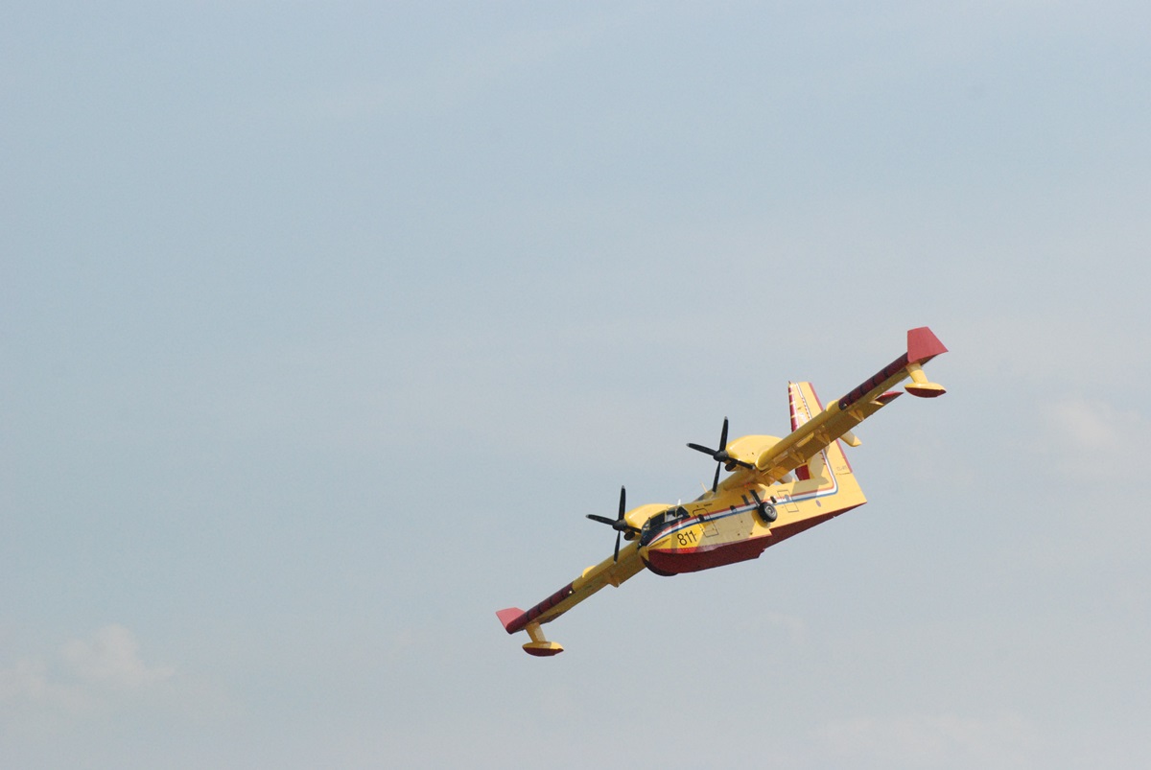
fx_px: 8882
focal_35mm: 278
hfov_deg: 7.4
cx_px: 576
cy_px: 385
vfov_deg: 5.0
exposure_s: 1/4000
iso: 1600
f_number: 11
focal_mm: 185
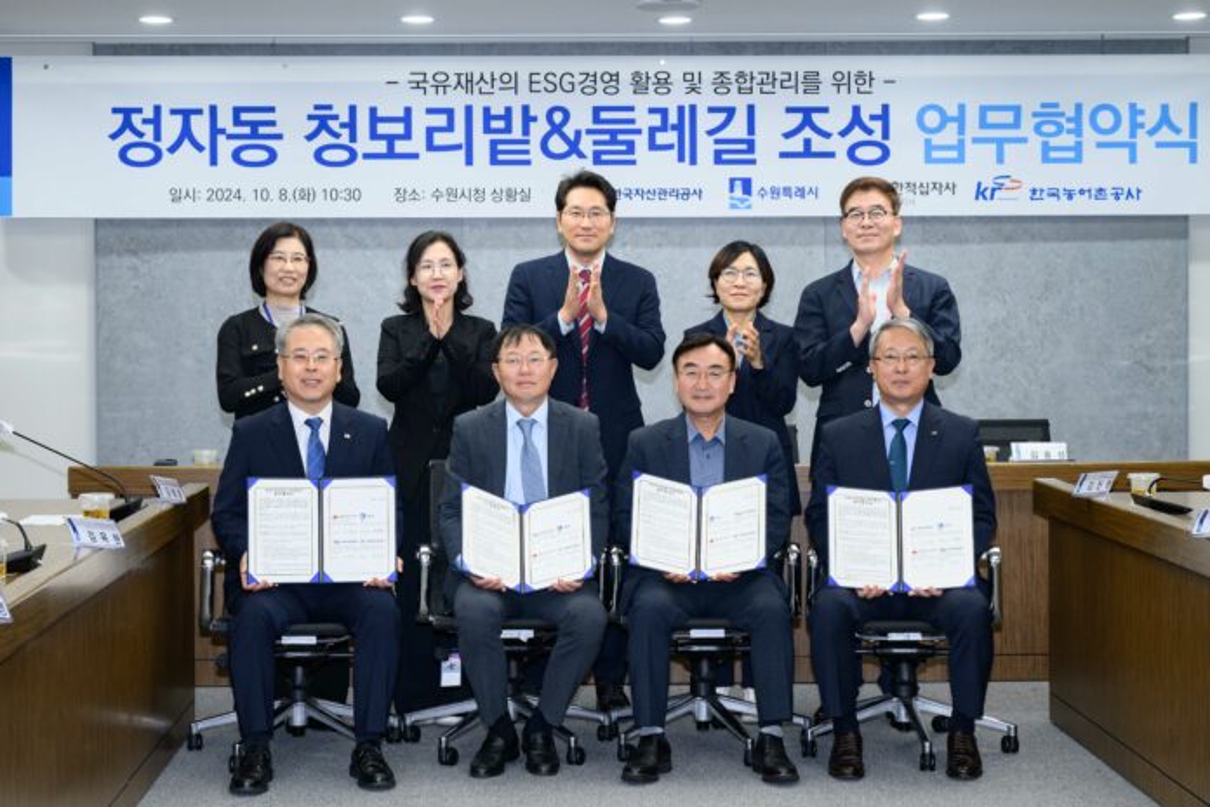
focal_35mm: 56
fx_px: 1882
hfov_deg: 35.6
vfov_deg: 24.2
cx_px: 605
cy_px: 404
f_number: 6.3
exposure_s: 1/160
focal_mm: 56
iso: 1100
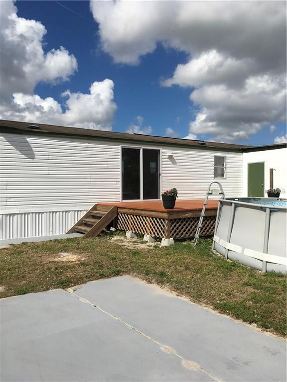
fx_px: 321
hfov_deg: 48.2
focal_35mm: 29
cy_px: 191
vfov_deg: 61.7
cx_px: 144
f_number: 2.2
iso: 25
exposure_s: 1/3344
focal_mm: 4.15
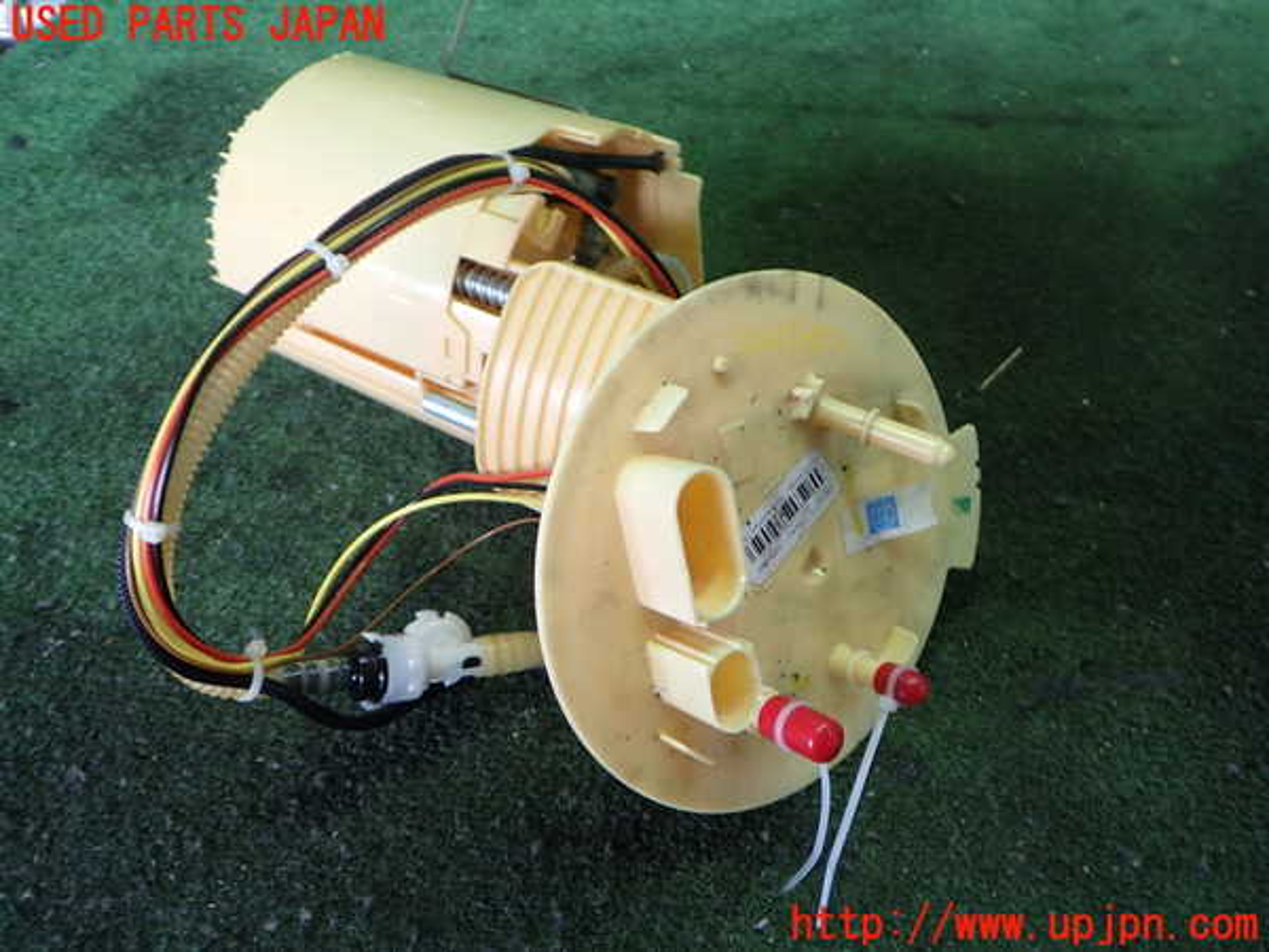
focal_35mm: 30
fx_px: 1100
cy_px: 476
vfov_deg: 46.8
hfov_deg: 60.0
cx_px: 634
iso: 200
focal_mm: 5.4
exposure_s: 1/40
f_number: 2.3
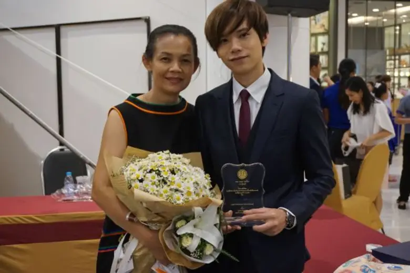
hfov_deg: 38.9
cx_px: 205
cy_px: 136
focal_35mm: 51
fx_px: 580
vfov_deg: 26.4
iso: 3200
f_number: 5
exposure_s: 1/160
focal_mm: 34
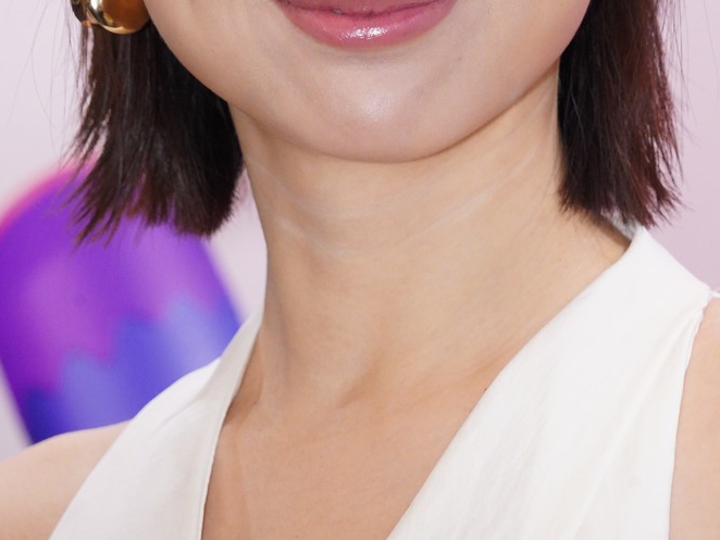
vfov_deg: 3.6
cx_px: 407
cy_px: -50
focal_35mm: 418
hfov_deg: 4.7
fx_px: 8697
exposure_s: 1/250
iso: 5000
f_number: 8
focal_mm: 240
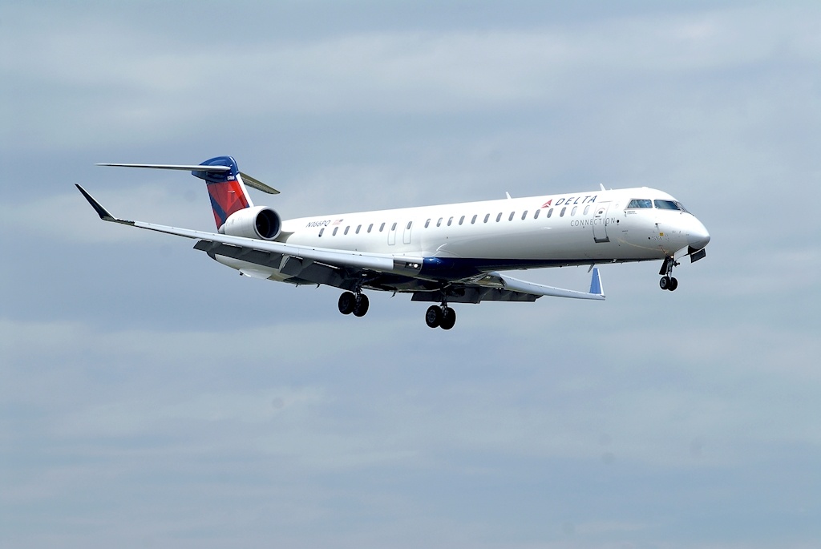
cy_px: 274
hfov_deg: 8.6
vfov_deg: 5.7
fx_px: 5479
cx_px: 410
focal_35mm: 240
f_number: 11
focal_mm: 160
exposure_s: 1/640
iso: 200
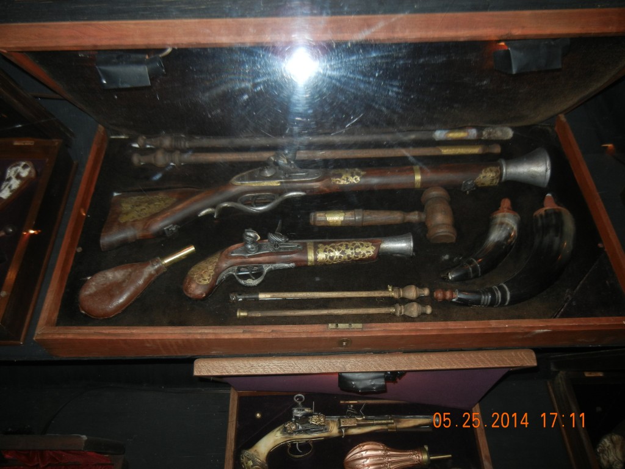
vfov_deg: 46.8
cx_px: 312
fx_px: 542
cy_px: 234
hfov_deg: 60.0
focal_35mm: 30
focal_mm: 5.4
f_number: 3.5
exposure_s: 1/30
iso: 200
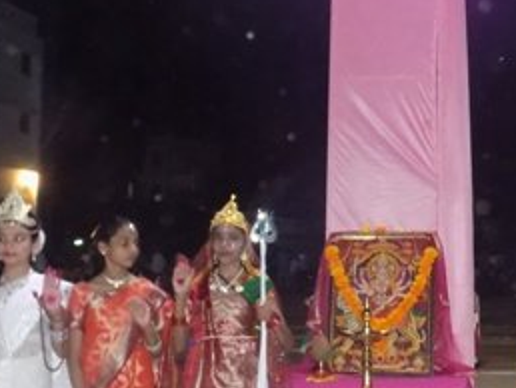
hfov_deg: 33.3
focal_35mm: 57
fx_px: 850
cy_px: 212
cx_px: 370
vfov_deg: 25.7
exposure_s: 1/30
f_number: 3.1
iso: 720
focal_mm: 4
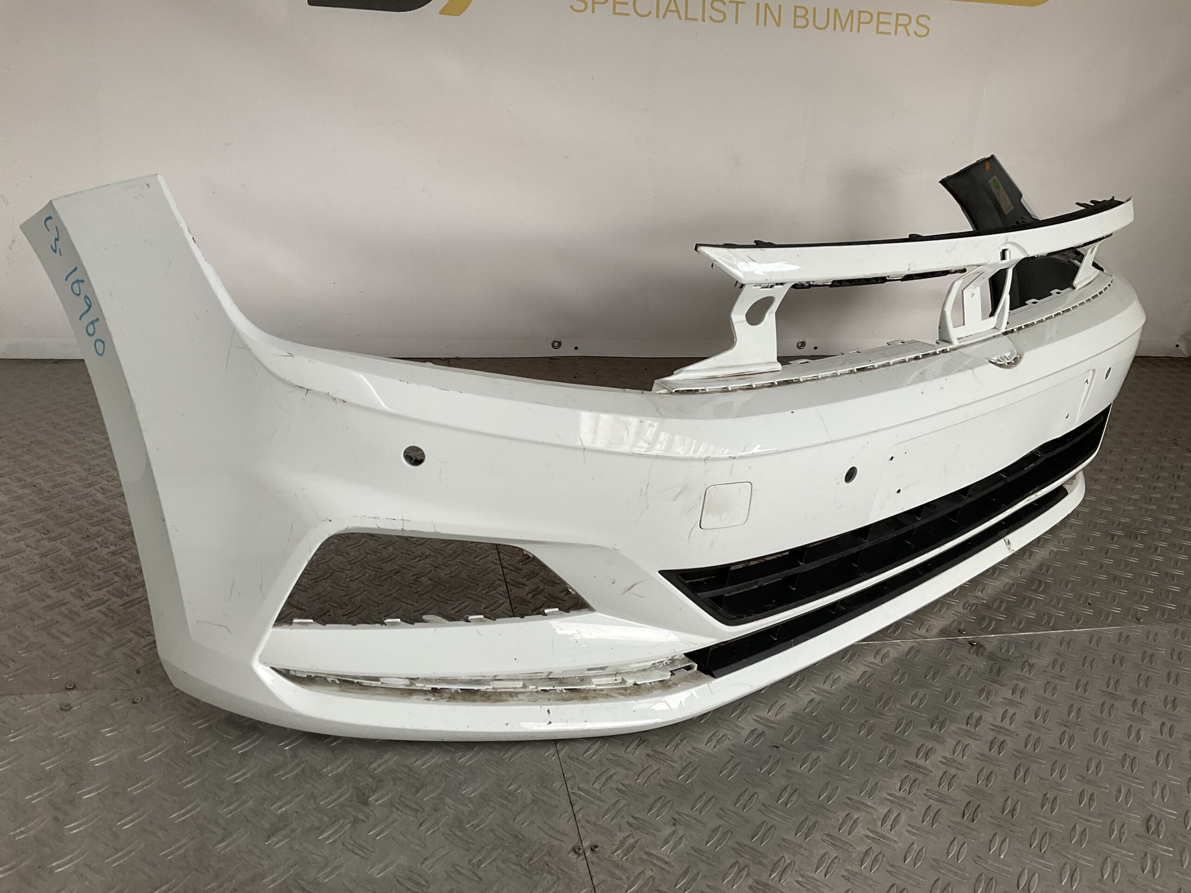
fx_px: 998
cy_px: 446
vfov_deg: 48.2
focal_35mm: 29
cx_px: 596
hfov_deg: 61.7
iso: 40
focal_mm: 3
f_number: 1.8
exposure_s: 1/100
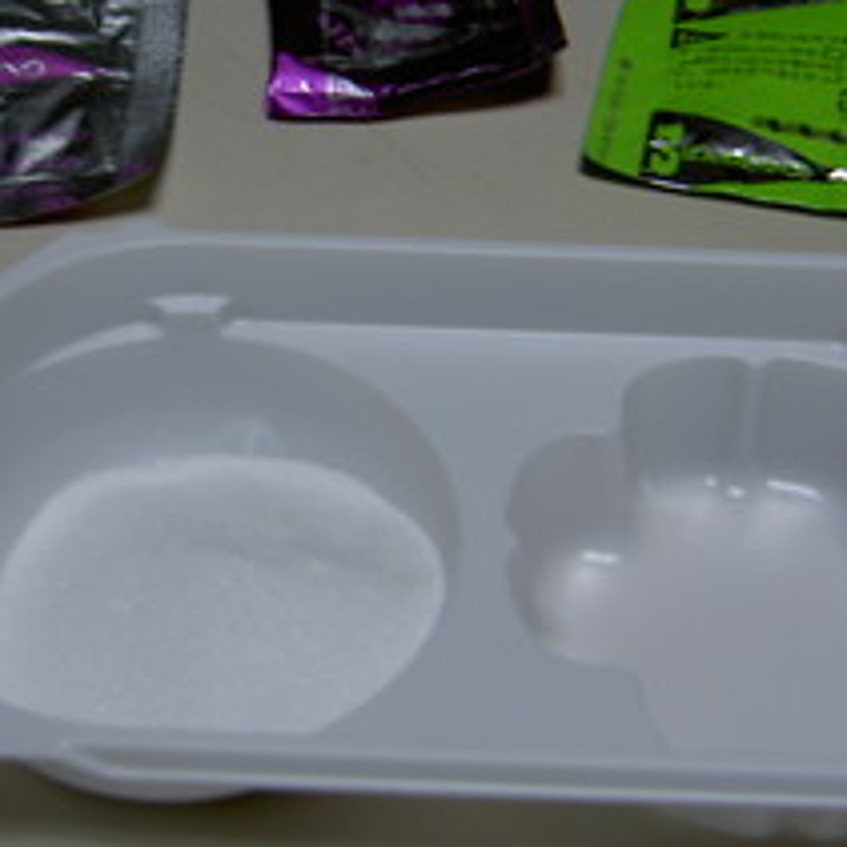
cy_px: 361
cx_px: 385
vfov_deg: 26.9
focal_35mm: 64
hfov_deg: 26.9
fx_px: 1772
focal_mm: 5.6
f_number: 2.8
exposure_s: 1/15
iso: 50
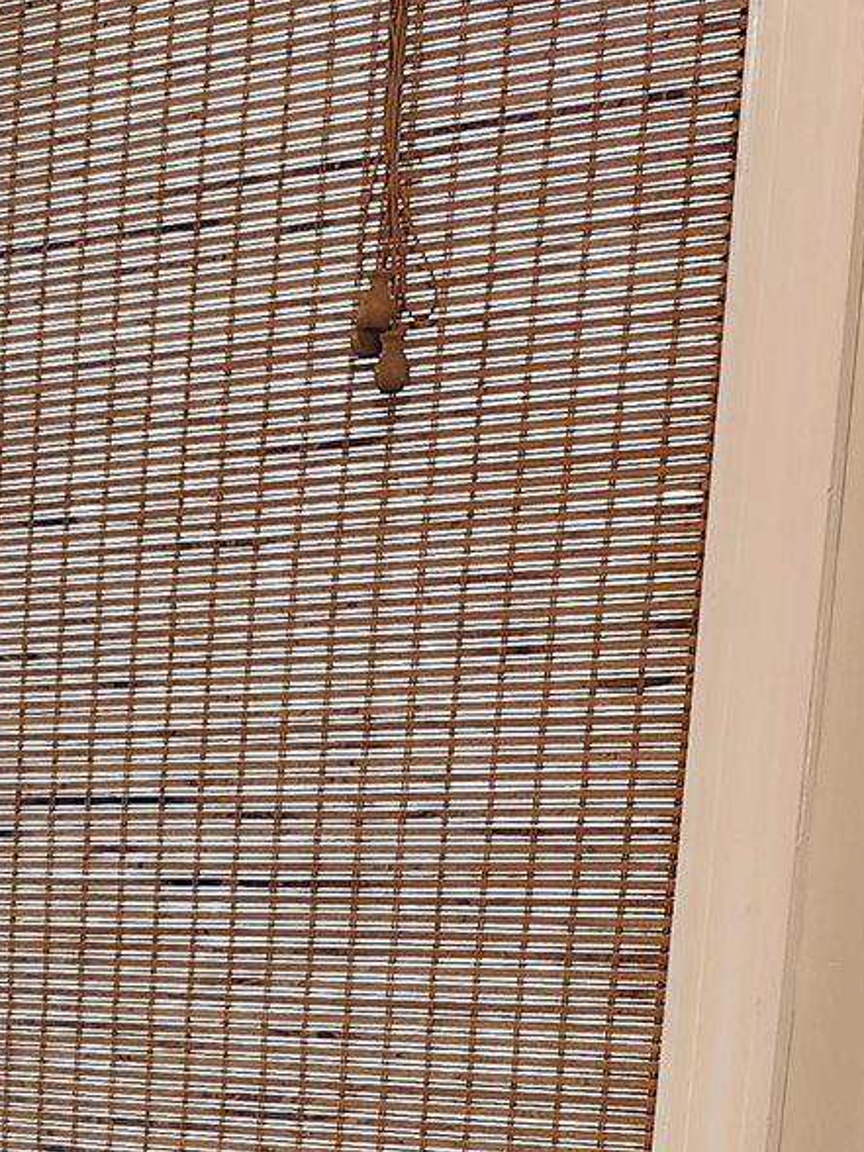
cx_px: -707
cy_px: 1536
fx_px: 3128
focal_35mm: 94
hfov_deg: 13.9
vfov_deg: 19.2
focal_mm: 5
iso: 400
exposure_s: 1/120
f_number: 1.8
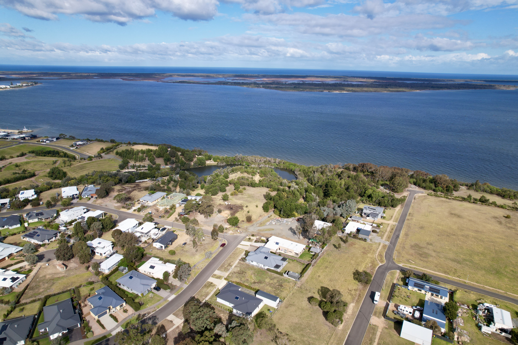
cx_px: 259
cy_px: 172
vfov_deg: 57.2
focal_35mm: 22
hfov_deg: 78.6
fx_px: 317
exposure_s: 1/500
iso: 100
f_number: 2.8
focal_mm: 8.38
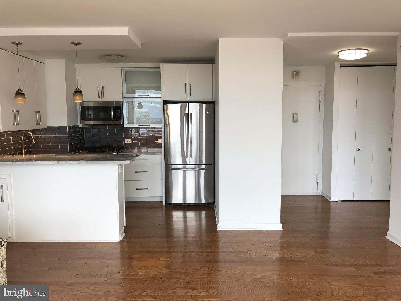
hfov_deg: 63.4
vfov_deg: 49.7
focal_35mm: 28
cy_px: 150
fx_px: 324
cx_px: 200
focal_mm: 3.99
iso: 20
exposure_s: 1/139
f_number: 1.8
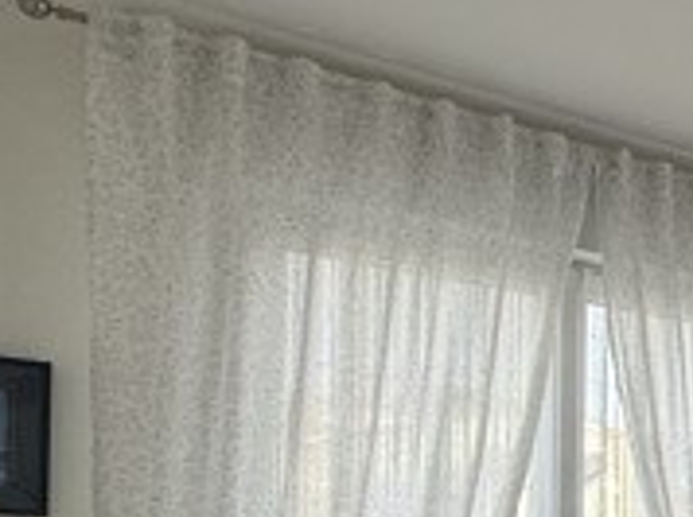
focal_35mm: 63
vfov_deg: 21.7
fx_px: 1260
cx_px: 1242
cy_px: 599
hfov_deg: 21.0
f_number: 2.2
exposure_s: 1/99
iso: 50
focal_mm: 2.22
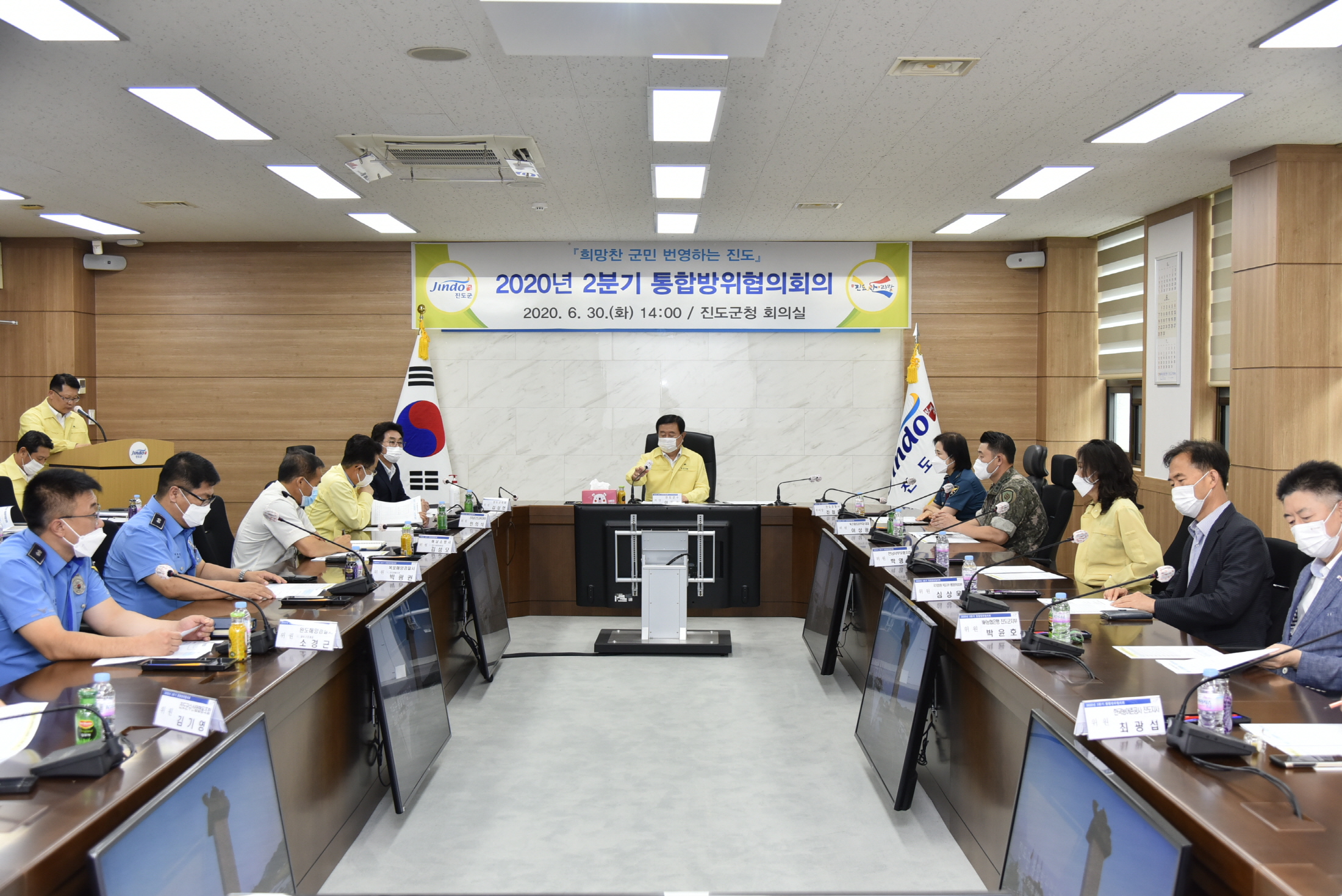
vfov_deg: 35.1
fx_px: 1417
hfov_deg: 50.7
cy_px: 448
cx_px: 671
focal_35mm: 38
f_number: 4.5
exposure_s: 1/125
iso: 800
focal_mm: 38
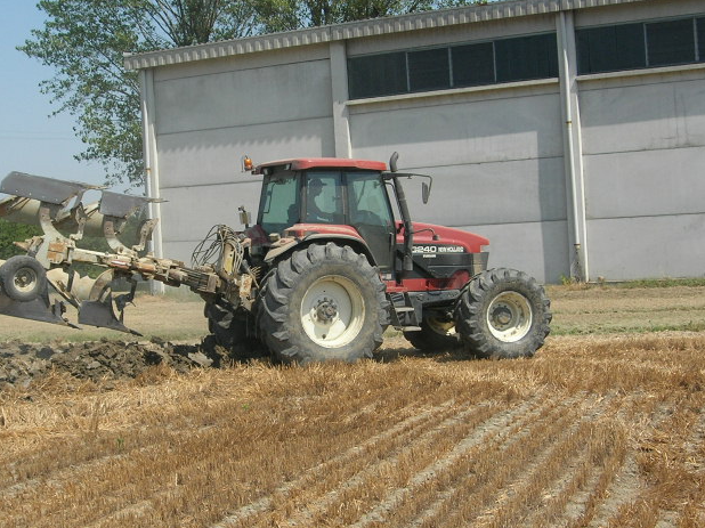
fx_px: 1283
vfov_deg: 23.3
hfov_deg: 30.6
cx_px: 270
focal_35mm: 63
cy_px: 279
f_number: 4.8
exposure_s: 1/611
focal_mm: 7.8
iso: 64
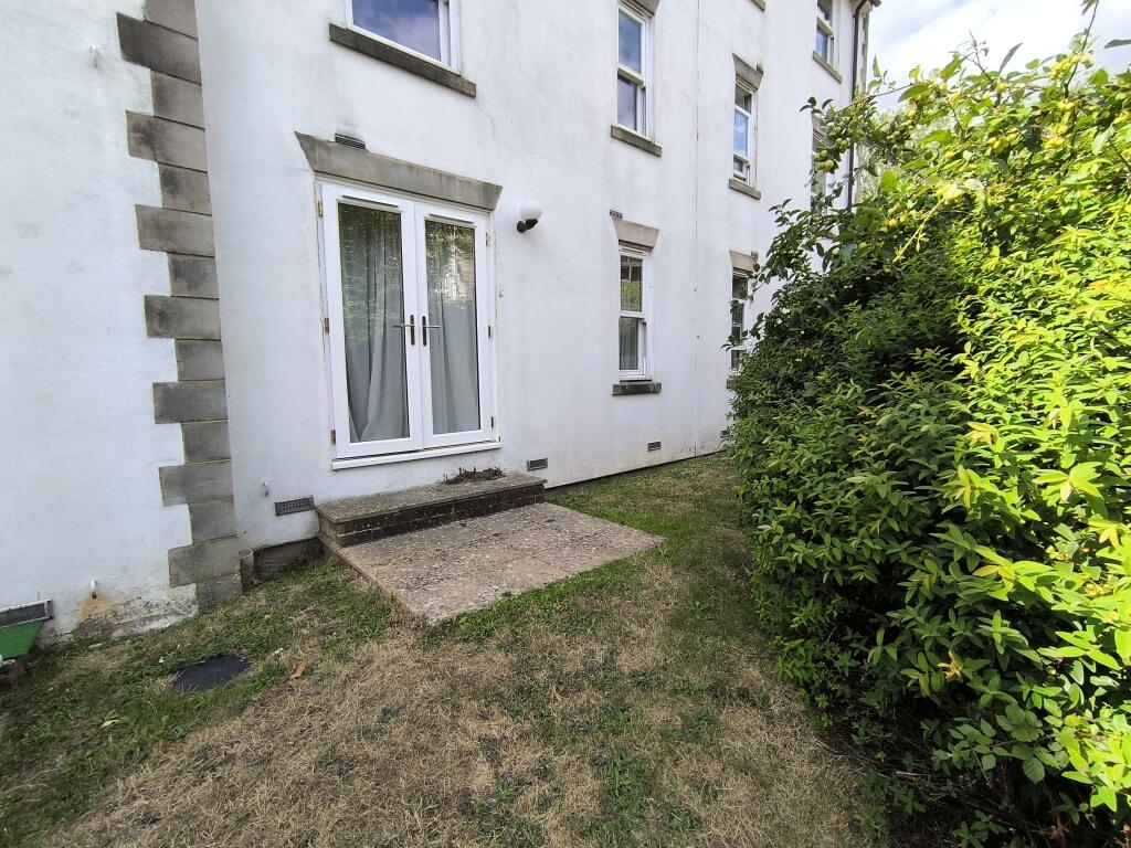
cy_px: 424
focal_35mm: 16
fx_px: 523
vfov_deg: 78.1
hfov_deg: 94.5
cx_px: 566
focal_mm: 1.65
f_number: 2.2
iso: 50
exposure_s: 1/925
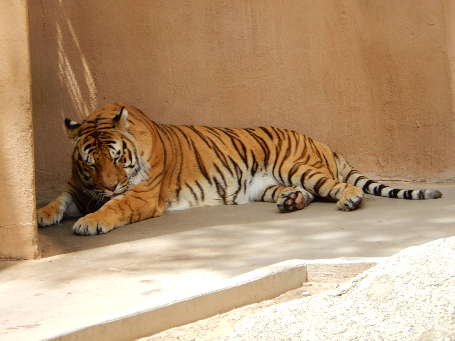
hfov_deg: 4.7
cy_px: 170
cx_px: 228
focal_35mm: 420
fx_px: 5521
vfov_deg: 3.5
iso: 250
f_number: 6.2
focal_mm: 75.4
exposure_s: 1/250
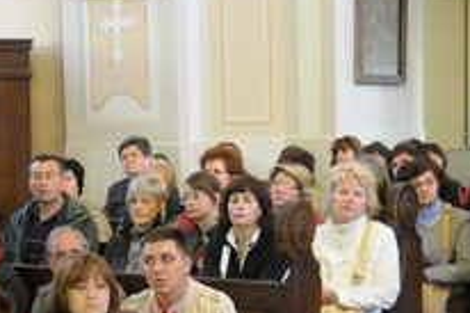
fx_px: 1357
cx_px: 25
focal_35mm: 104
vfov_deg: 13.0
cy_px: 279
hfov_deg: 19.2
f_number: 3.8
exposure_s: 1/13
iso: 1600
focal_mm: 22
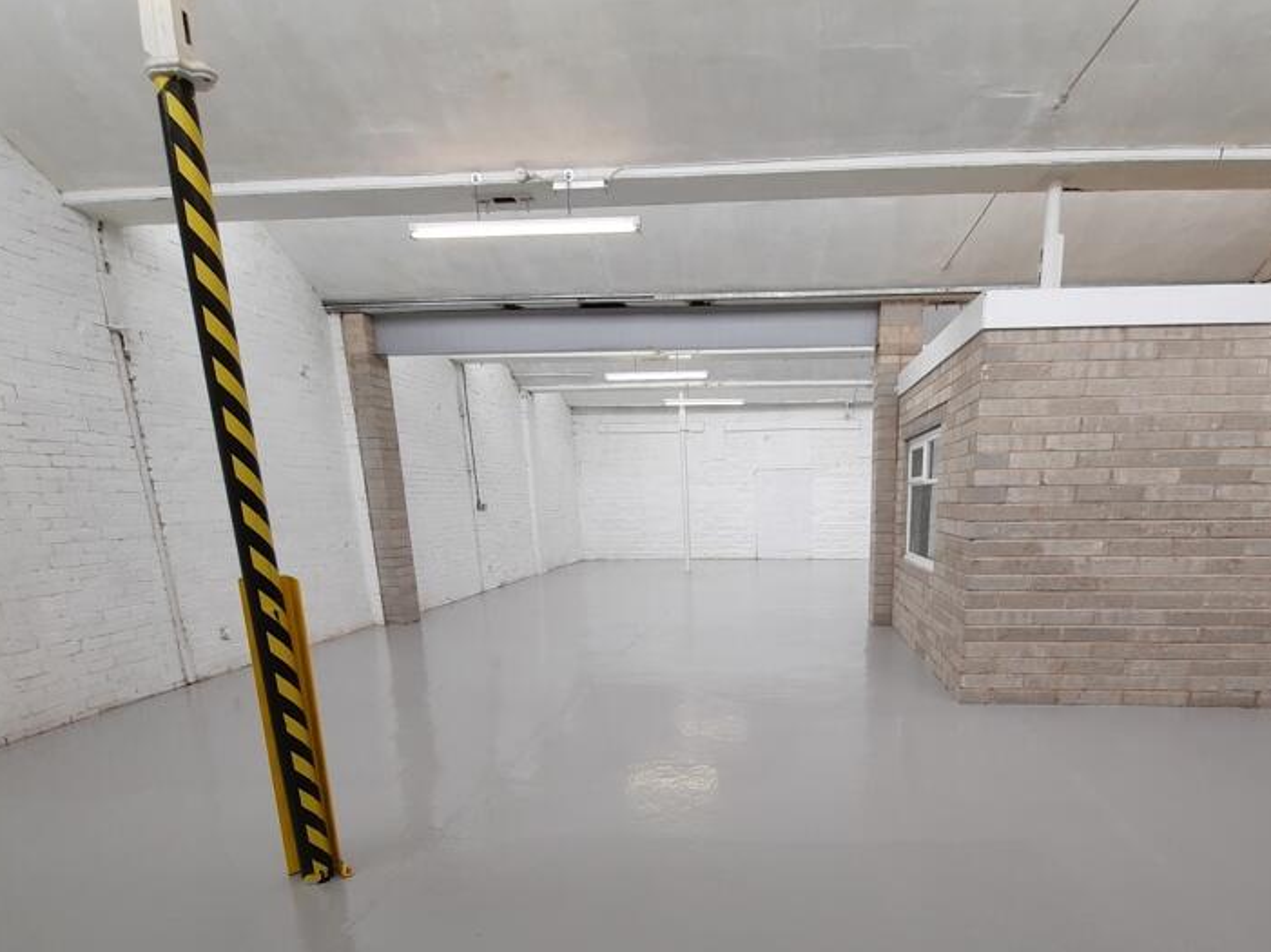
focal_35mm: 19
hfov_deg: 84.1
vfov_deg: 65.6
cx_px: 733
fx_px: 697
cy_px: 678
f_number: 2.2
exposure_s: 1/162
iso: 40
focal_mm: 1.74
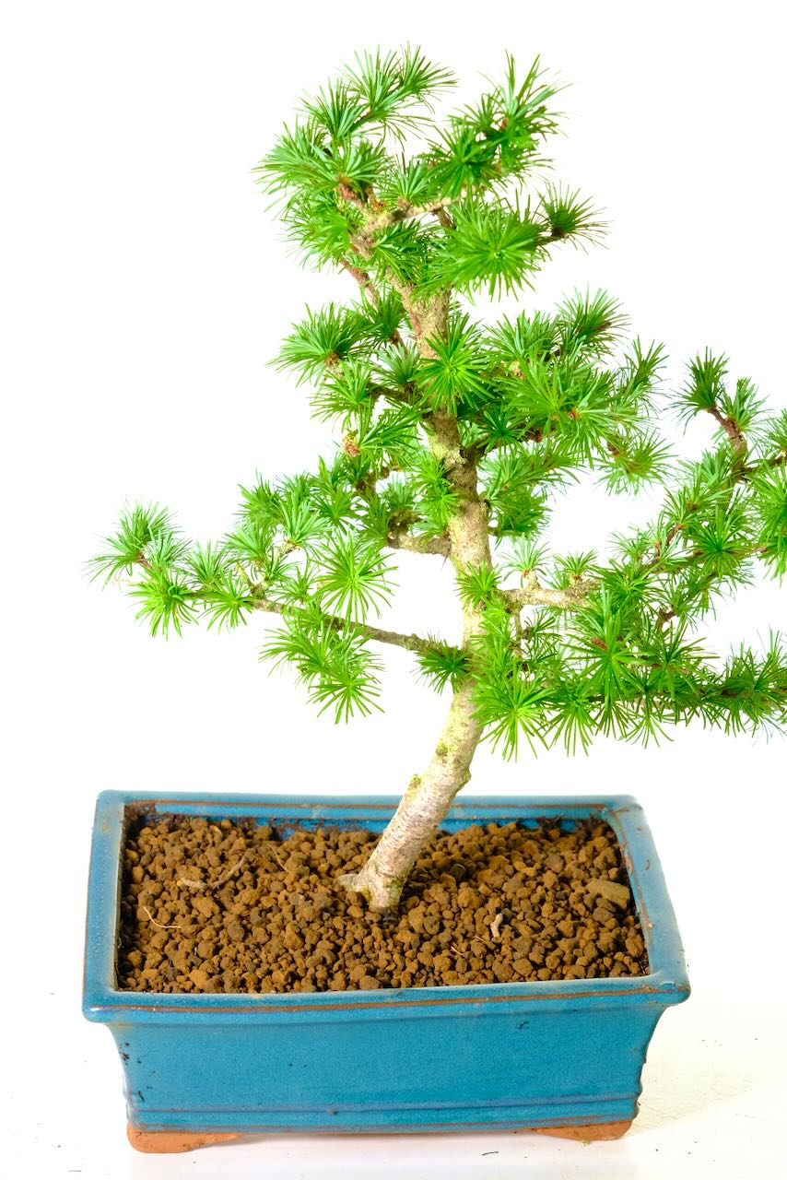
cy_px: 590
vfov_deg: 21.5
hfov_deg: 14.4
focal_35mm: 95
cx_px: 394
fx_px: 3113
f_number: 10
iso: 2500
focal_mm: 63
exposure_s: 1/30
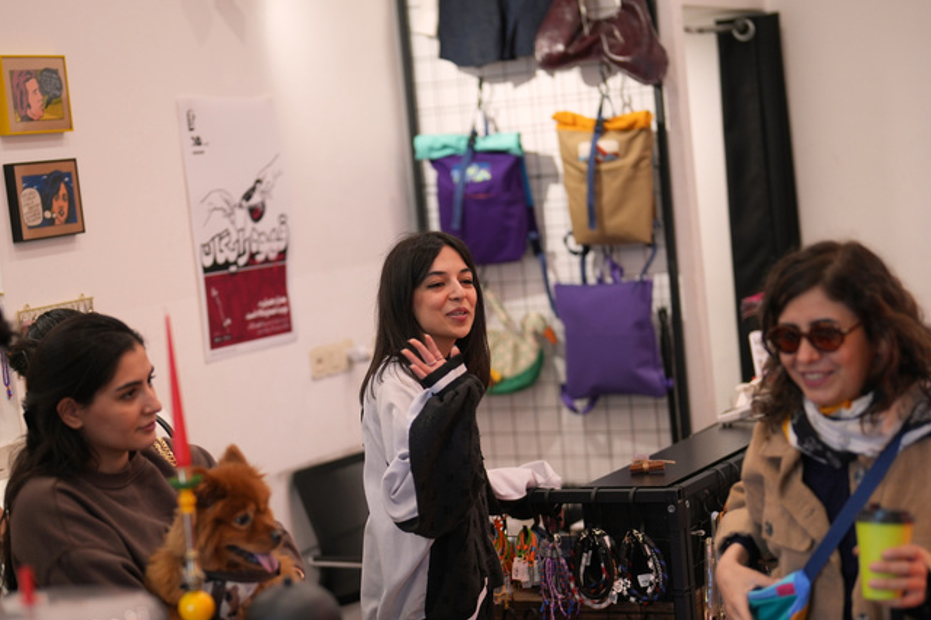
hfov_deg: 25.3
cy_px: 408
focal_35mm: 80
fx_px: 2068
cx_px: 377
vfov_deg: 17.0
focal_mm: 50
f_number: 1.2
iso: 400
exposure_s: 1/320
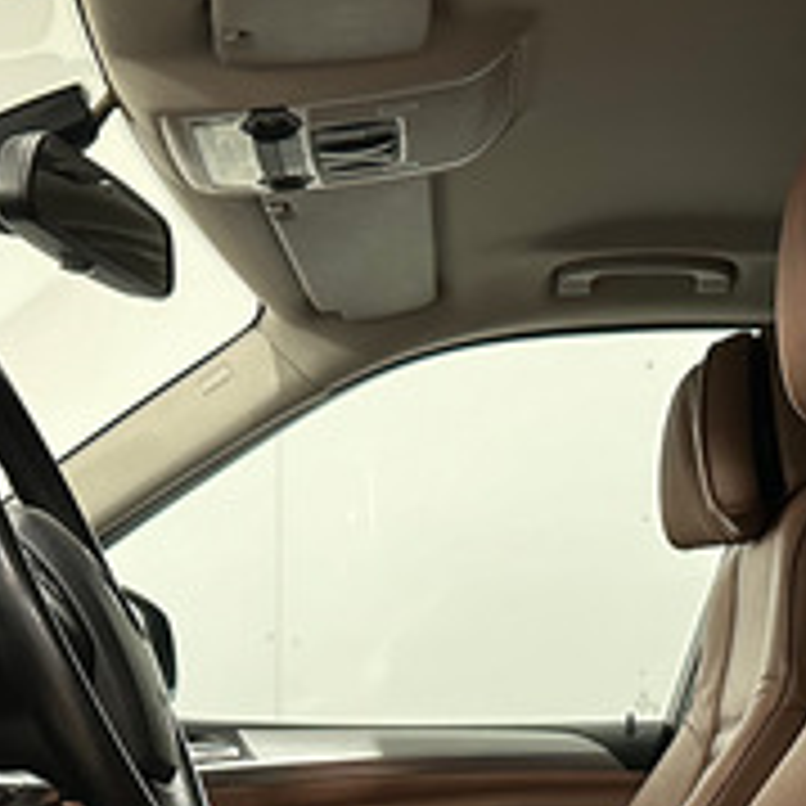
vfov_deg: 21.0
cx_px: 621
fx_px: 2028
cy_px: 964
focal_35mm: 77
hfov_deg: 22.2
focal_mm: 6.86
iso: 800
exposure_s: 1/35
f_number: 1.8
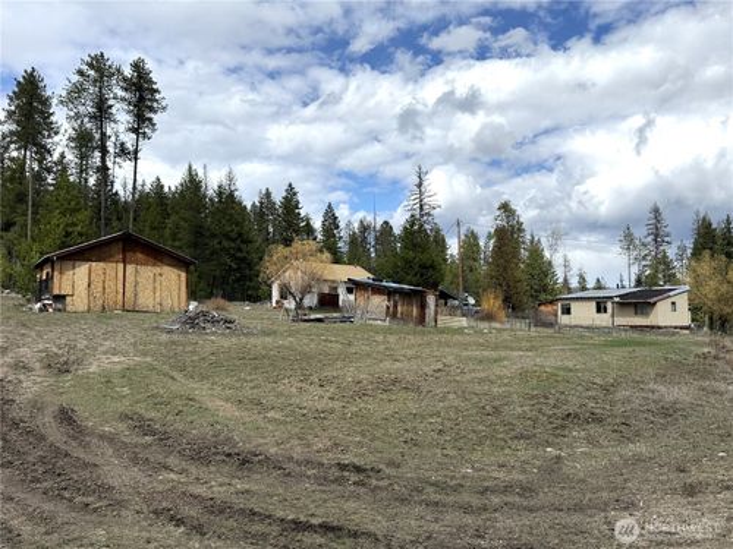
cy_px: 274
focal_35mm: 29
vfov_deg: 48.2
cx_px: 366
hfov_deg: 61.7
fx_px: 614
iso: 80
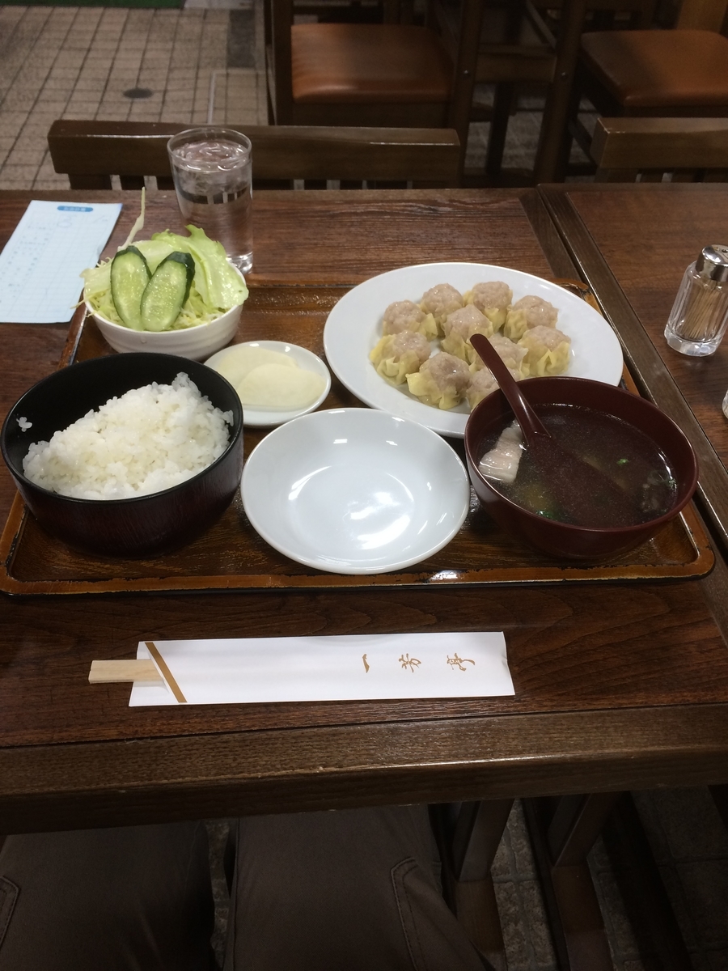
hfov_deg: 48.2
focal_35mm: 29
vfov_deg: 61.7
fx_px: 813
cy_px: 486
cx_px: 364
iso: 40
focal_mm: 4.15
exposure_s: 1/40
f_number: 2.2
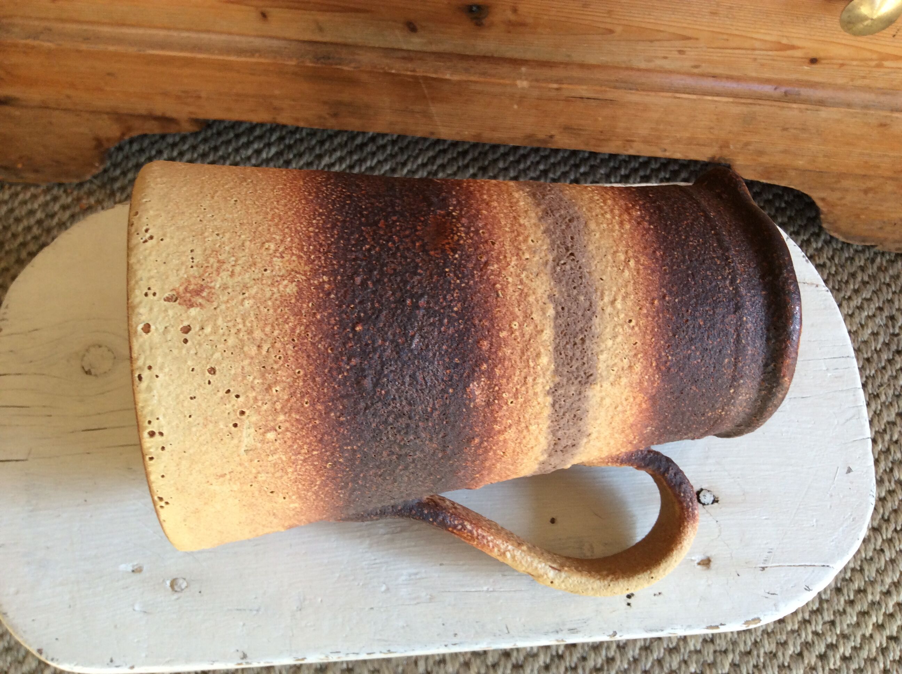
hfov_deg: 56.9
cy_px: 337
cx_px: 451
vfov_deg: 44.1
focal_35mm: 32
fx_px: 833
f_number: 2.4
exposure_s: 1/25
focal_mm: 3.3
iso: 50
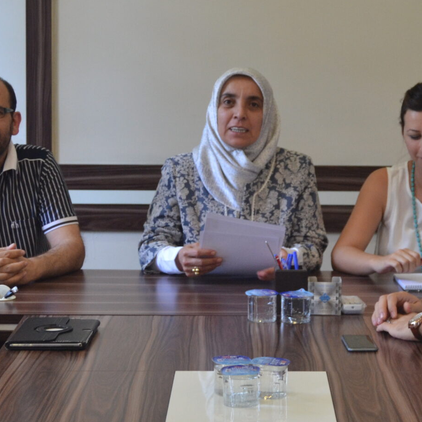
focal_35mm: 107
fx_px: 1476
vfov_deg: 16.3
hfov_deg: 16.2
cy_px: 159
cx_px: 271
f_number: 4.2
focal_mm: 30
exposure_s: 1/60
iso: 640
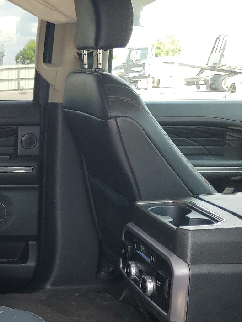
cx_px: -118
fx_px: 550
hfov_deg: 21.1
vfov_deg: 32.1
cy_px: 244
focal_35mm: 59
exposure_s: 1/256
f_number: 1.5
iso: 50
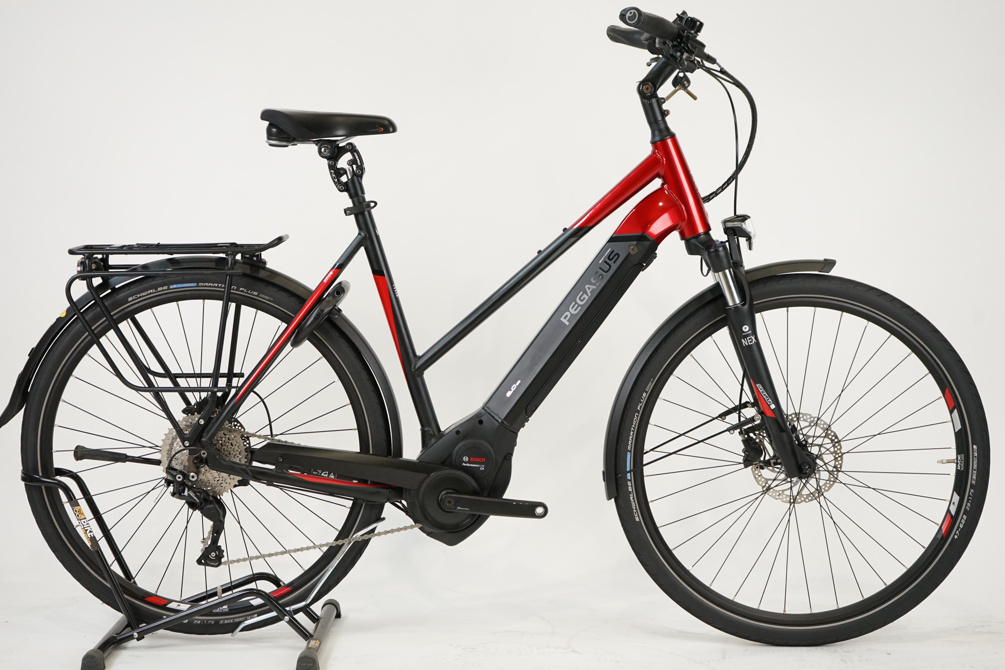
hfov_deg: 32.9
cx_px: 494
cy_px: 332
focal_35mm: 61
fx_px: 1703
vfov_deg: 22.3
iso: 2000
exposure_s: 1/200
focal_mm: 60
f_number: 5.6
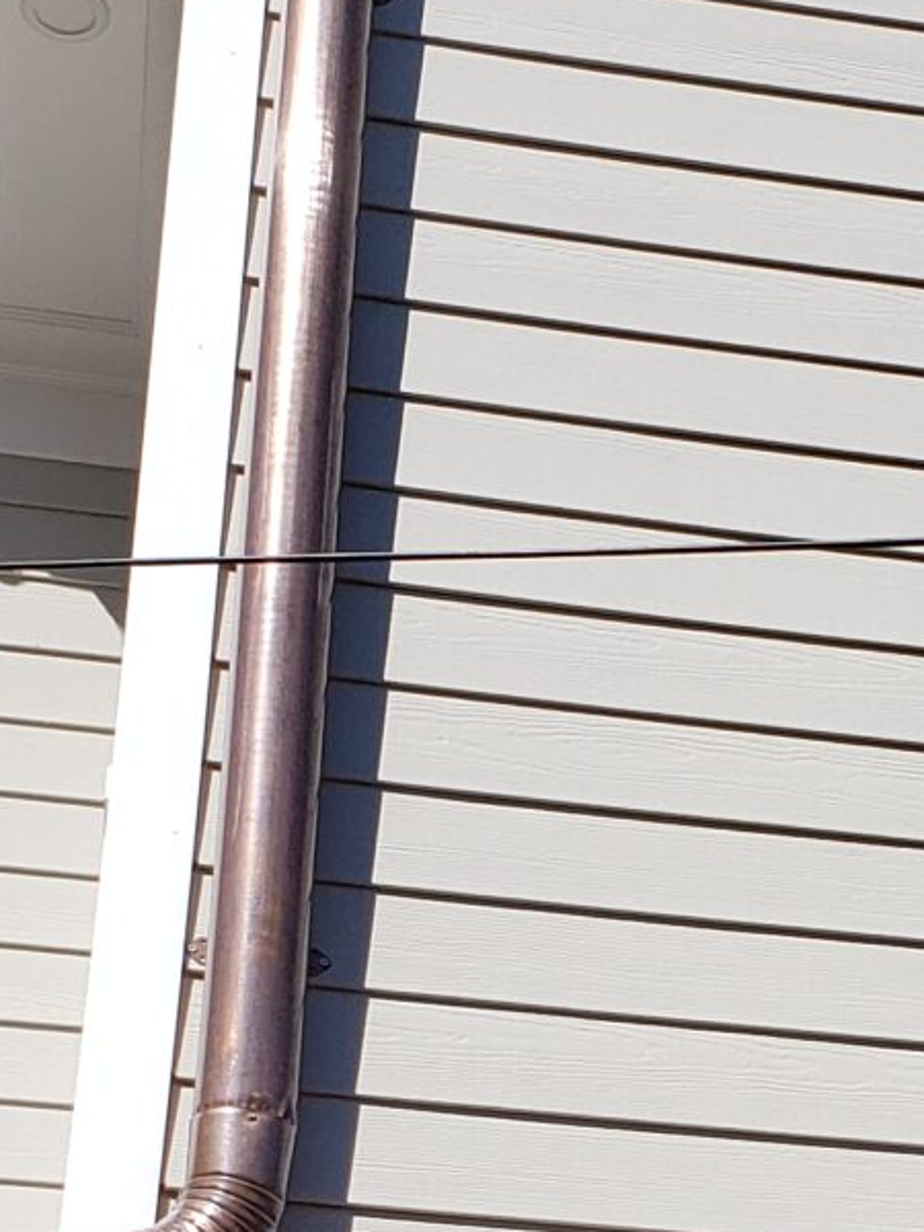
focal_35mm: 111
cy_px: 1289
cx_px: 1092
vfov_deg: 17.2
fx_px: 3951
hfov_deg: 13.0
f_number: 2.4
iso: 50
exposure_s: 1/2404
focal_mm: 4.3
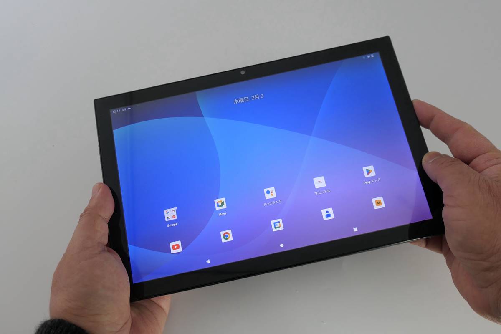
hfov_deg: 60.3
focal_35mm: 31
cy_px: 167
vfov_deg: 42.3
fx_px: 431
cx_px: 250
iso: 320
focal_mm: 11.3
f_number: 3.6
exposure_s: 1/80
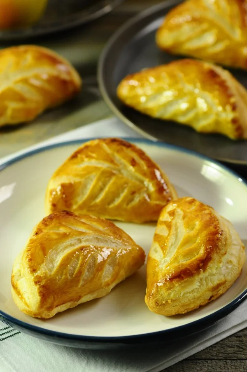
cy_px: 186
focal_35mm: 158
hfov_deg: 8.7
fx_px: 1625
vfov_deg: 13.1
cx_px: 124
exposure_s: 1/100
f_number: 5.6
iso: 1000
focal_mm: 105
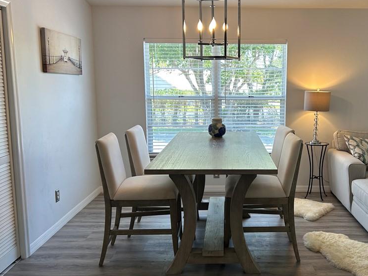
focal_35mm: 36
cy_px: 132
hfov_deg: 50.6
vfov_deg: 39.6
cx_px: 238
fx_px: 383
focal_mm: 5.7
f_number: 1.5
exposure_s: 1/120
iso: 50
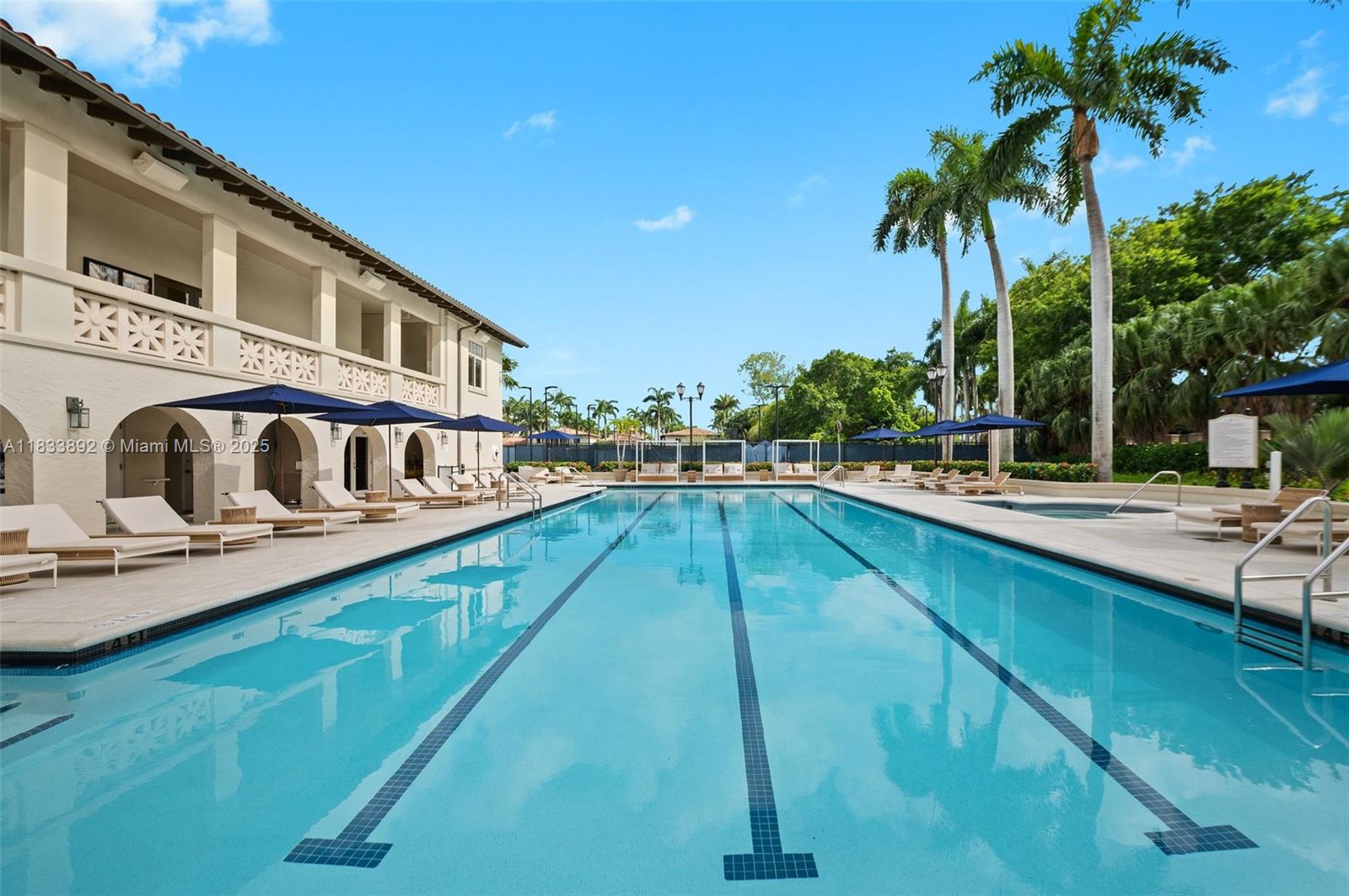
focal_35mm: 14
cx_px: 674
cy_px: 448
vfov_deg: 81.1
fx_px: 524
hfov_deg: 104.3
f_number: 8
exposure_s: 1/400
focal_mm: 14
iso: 200
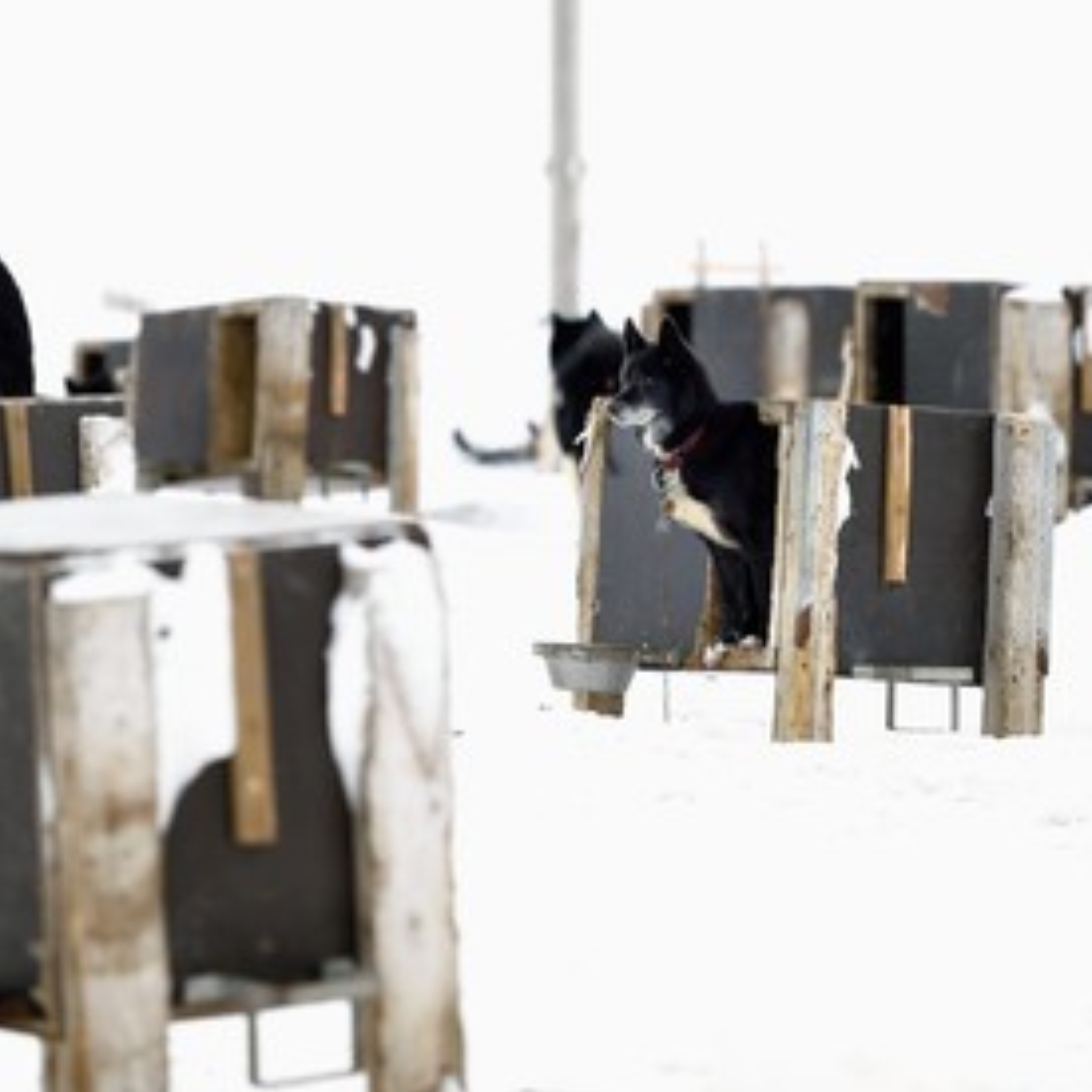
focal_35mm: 260
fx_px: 9279
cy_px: 552
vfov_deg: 6.7
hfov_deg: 6.7
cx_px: 417
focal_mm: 200
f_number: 3.5
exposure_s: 1/320
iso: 400
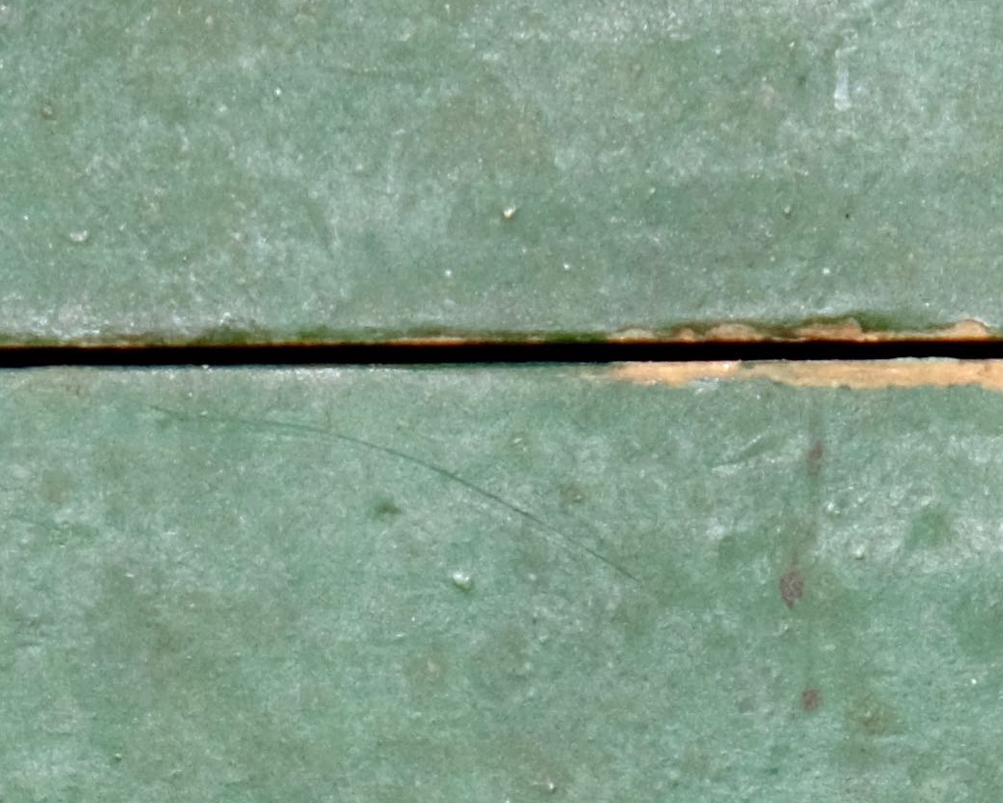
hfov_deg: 4.5
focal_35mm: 429
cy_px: 1467
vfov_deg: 3.6
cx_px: 200
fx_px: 12737
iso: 400
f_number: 4
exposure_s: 1/400
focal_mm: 52.7
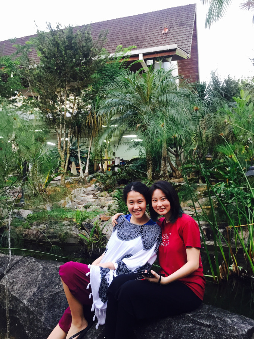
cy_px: 170
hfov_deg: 48.2
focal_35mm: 29
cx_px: 127
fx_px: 284
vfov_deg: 61.7
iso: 80
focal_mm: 4.15
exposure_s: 1/33
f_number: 2.2
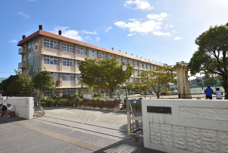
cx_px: 114
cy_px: 76
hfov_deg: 77.3
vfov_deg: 56.3
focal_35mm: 22
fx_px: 143
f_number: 13
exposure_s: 1/200
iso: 100
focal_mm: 15
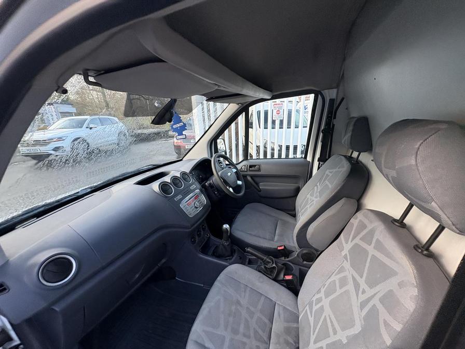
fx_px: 188
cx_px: 232
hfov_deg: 102.1
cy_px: 174
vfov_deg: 85.7
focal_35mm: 14
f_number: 2.2
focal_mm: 2.22
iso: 100
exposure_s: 1/136
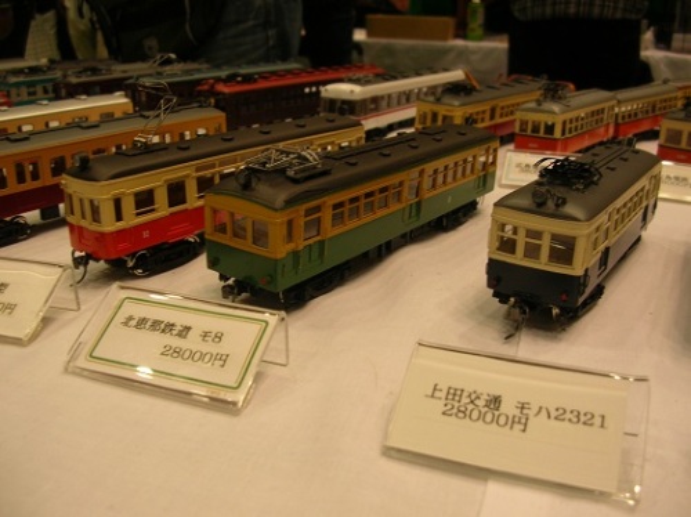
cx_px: 346
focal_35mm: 35
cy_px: 258
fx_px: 698
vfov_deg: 40.6
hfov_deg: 52.7
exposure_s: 1/41.3
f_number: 2.8
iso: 50
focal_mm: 5.8
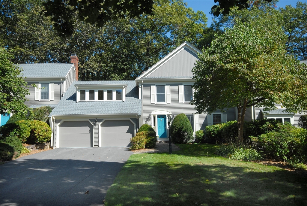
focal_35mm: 30
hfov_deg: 61.9
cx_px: 154
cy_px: 103
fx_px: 256
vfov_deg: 43.7
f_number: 11
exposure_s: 1/100
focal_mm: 20
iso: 200
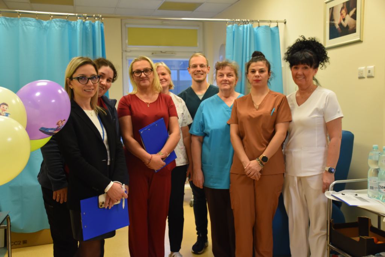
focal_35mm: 39
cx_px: 192
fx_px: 417
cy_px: 128
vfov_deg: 34.2
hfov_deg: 49.5
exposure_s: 1/60
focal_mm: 26
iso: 800
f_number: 3.8
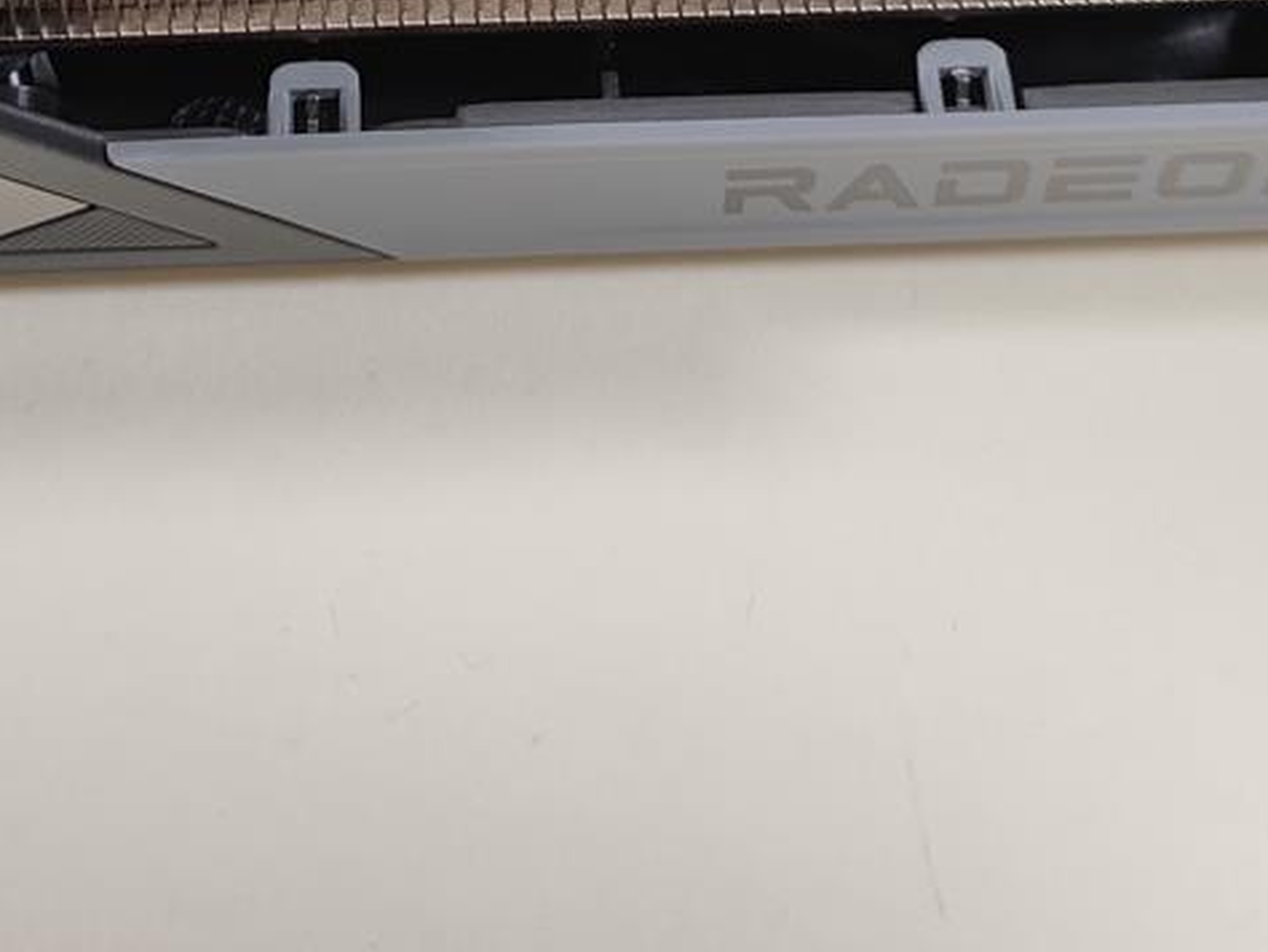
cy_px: -405
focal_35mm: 76
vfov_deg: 17.7
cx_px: 512
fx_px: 2785
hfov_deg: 25.6
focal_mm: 6.78
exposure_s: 1/100
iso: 64
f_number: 1.85
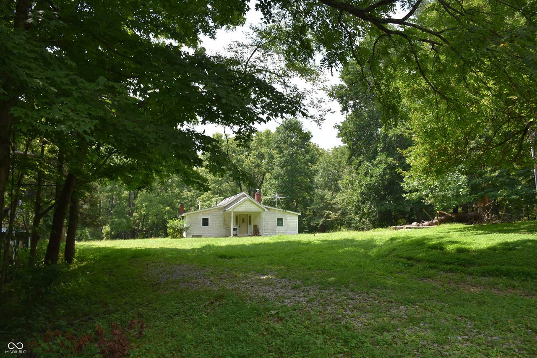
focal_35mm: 27
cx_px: 268
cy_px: 179
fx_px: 403
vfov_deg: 47.9
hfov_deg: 67.4
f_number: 5
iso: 100
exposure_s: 1/250
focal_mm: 18
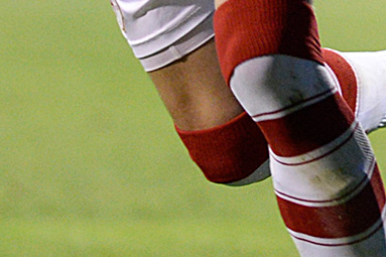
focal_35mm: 2348
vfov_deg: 0.6
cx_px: 595
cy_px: -238
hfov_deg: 0.9
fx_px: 25164
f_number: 2.8
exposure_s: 1/800
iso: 2500
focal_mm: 300
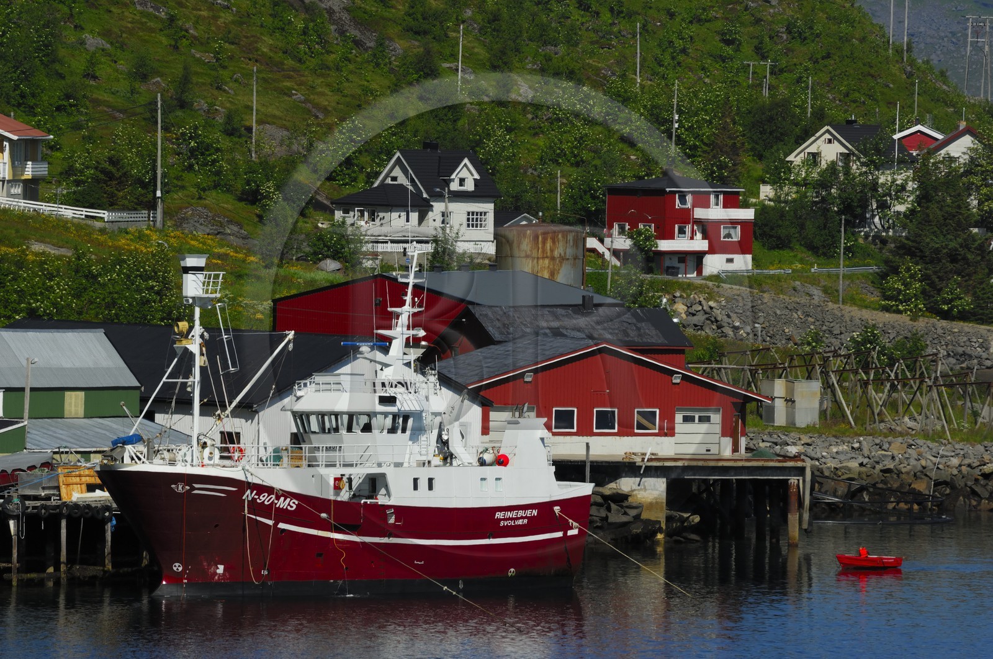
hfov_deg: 7.2
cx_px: 496
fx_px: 7850
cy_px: 330
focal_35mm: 285
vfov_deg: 4.8
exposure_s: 1/320
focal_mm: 190
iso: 100
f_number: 11
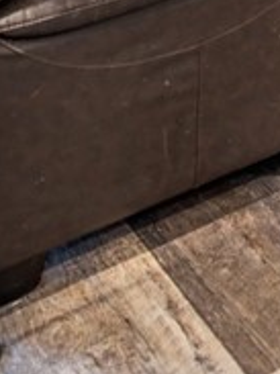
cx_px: 631
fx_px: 864
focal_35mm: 80
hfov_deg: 14.0
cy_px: -354
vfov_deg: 17.8
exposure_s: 1/2.5
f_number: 4.5
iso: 50
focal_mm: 14
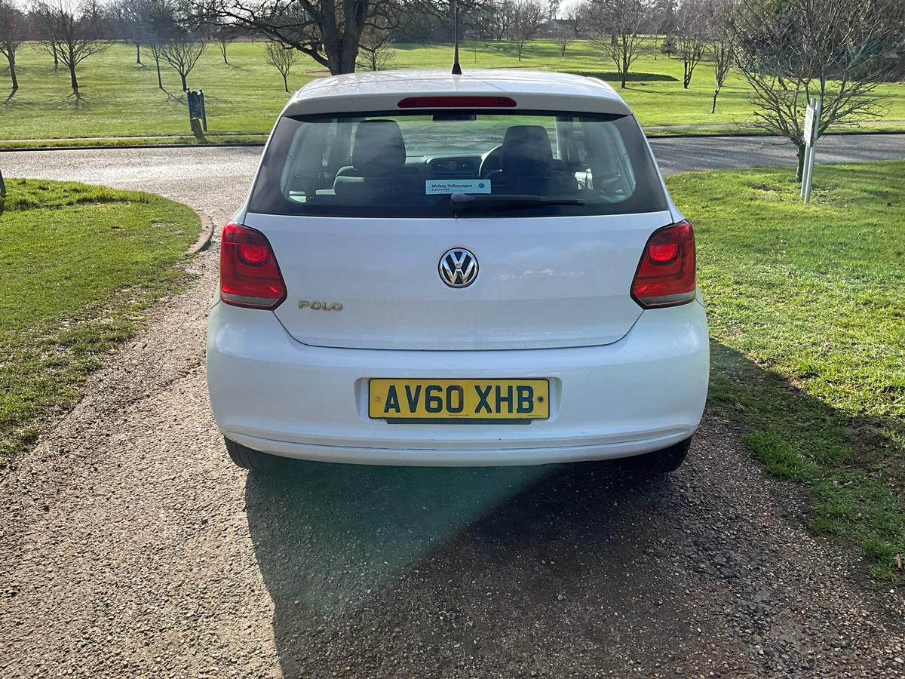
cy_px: 340
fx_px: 758
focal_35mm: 29
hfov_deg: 61.7
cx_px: 452
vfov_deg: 48.2
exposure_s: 1/1076
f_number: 1.8
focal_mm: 3
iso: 25
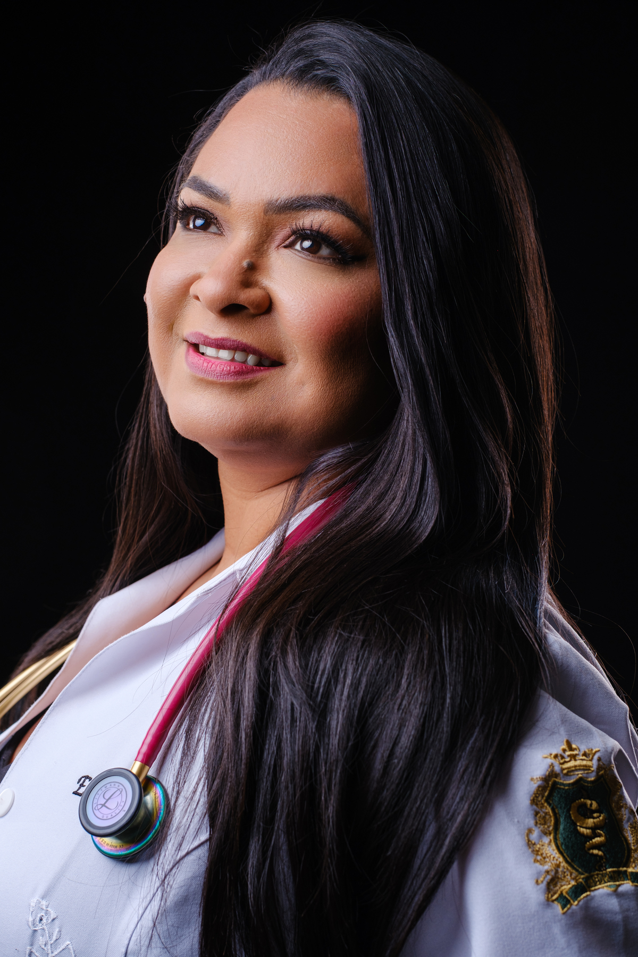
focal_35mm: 75
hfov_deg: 18.2
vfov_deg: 27.0
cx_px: 319
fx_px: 1994
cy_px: 478
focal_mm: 50
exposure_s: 1/100
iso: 250
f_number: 5.6
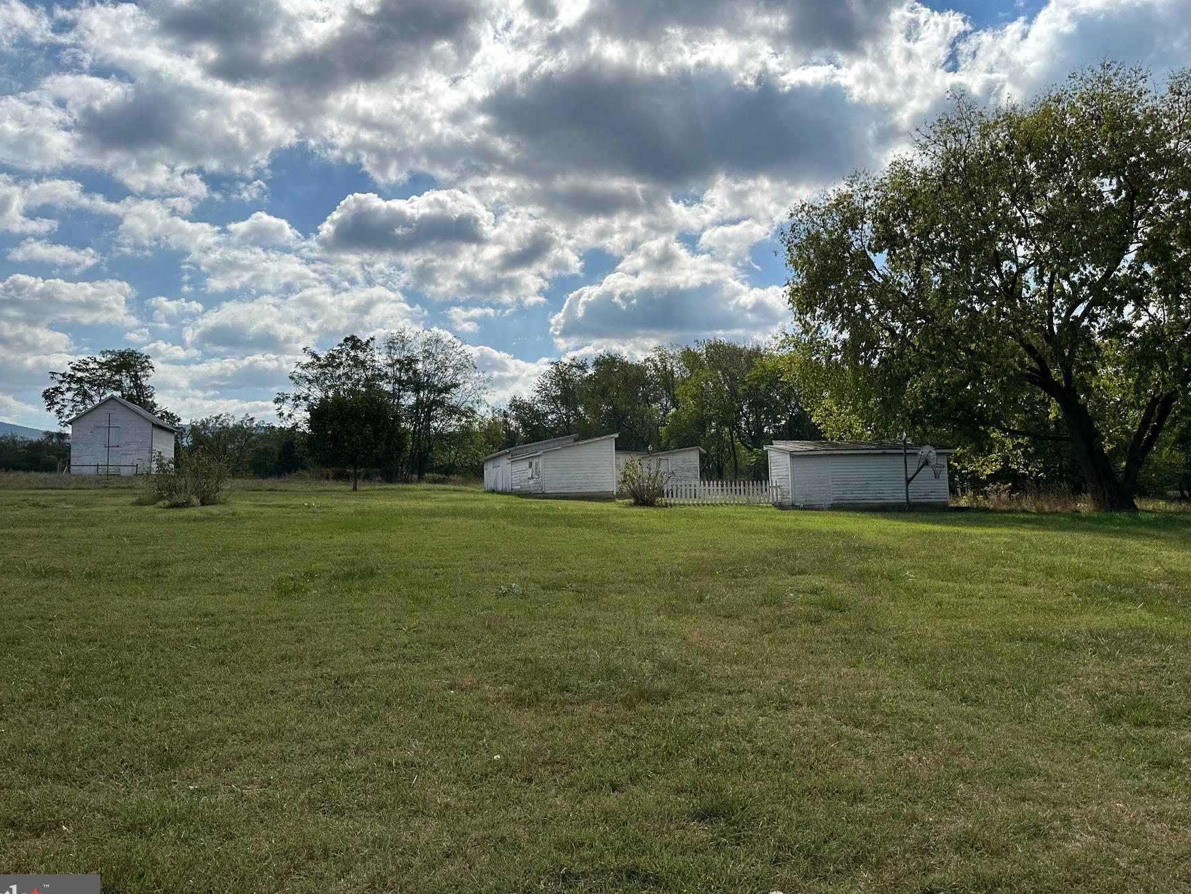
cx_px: 626
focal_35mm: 28
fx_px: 964
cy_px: 409
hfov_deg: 63.4
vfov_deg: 49.7
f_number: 1.78
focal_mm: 6.86
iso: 80
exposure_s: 1/13699
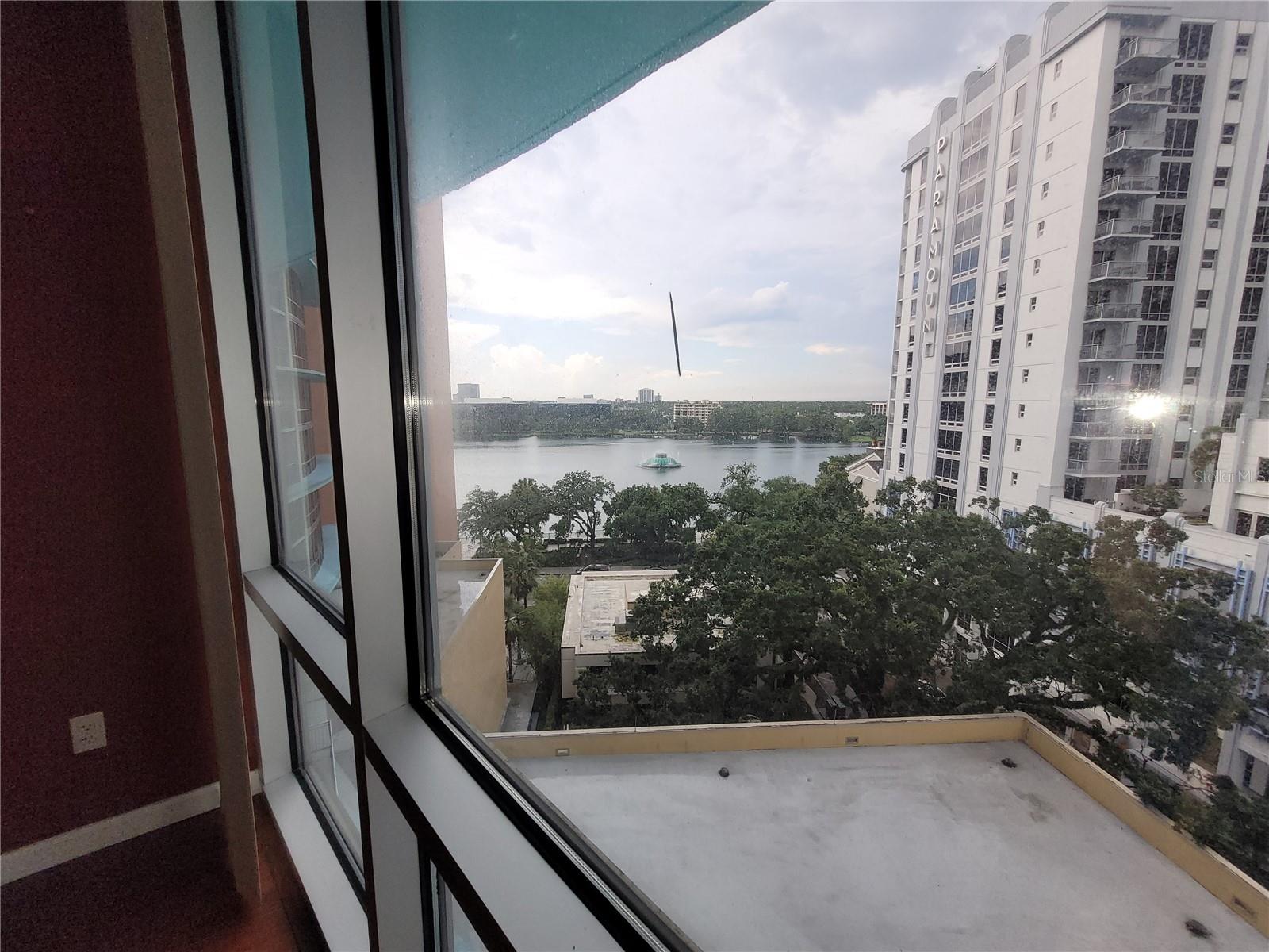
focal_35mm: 13
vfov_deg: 89.9
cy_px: 476
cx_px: 634
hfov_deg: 106.2
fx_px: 477
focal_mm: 1.74
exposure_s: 1/60
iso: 50
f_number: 2.2
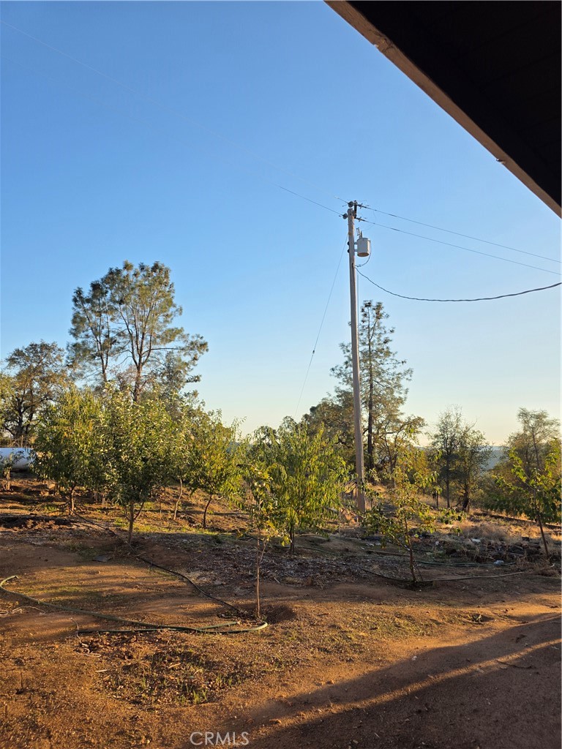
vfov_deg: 73.9
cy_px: 374
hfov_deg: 58.9
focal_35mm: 23
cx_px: 281
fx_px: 498
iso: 80
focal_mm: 6.3
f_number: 1.7
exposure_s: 1/2404
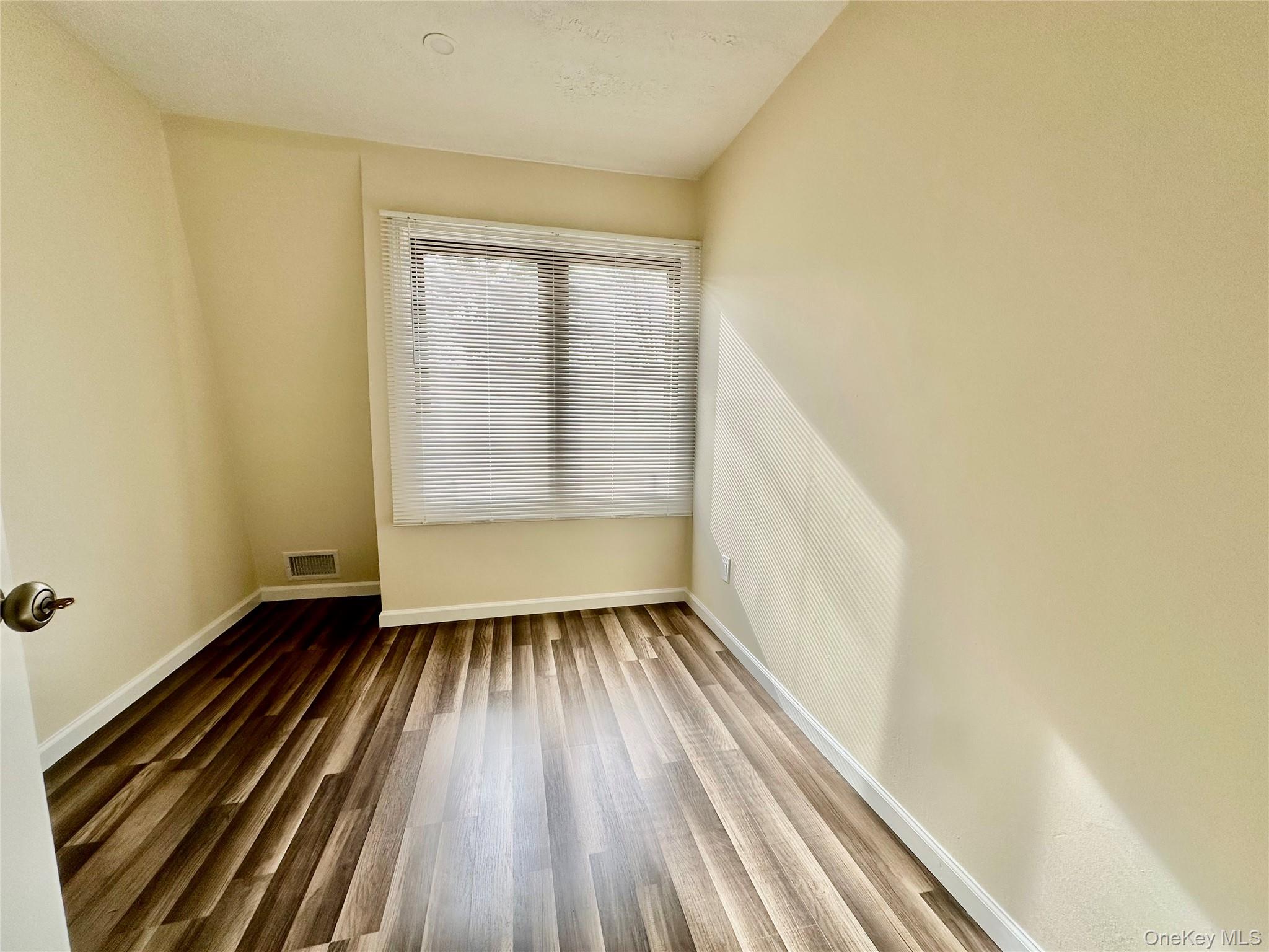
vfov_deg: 85.7
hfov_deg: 102.1
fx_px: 513
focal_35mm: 14
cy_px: 476
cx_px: 634
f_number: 2.2
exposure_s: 1/147
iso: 40
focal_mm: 2.22
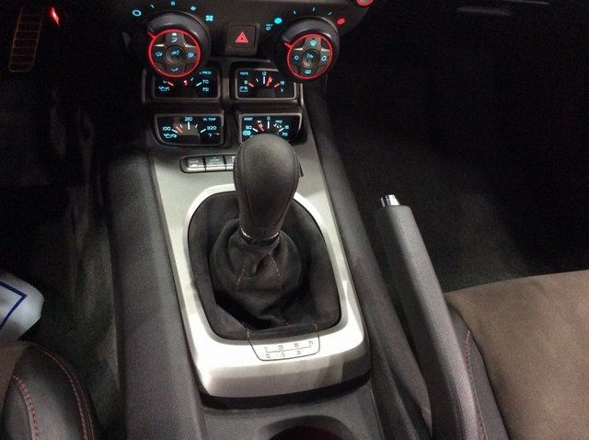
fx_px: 544
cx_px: 294
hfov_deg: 56.9
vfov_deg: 44.1
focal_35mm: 32
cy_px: 220
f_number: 2.4
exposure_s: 1/15
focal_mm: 3.3
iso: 320
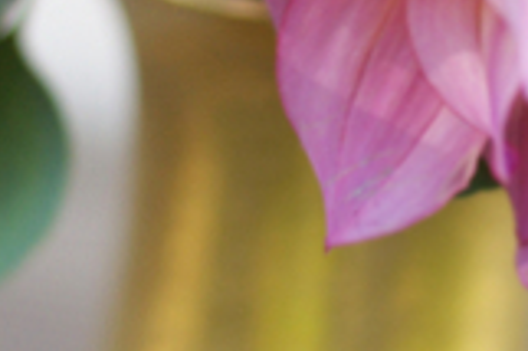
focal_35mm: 279
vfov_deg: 4.9
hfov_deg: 7.4
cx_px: 425
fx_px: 4088
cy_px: -75
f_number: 2.2
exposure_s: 1/3200
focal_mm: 50
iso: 400
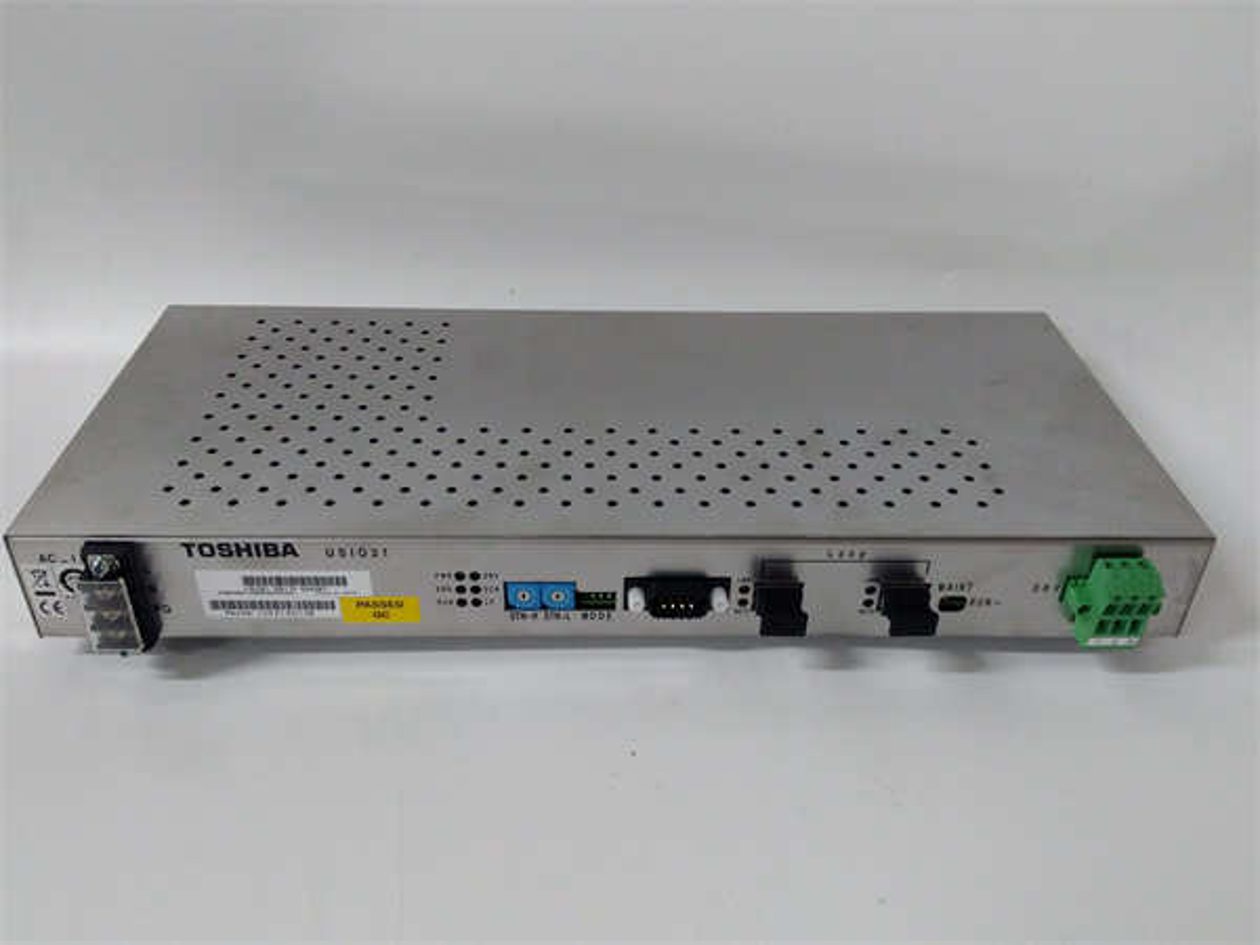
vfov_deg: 51.4
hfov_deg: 65.3
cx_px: 630
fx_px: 983
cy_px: 472
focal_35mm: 27
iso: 341
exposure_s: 1/33
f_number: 2
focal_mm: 3.79
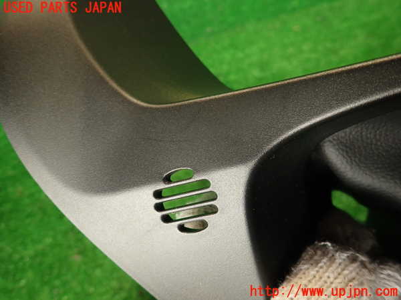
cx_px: 200
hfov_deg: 69.4
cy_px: 150
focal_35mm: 25
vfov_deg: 54.9
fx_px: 290
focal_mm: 4.5
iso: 200
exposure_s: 1/60
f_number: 2
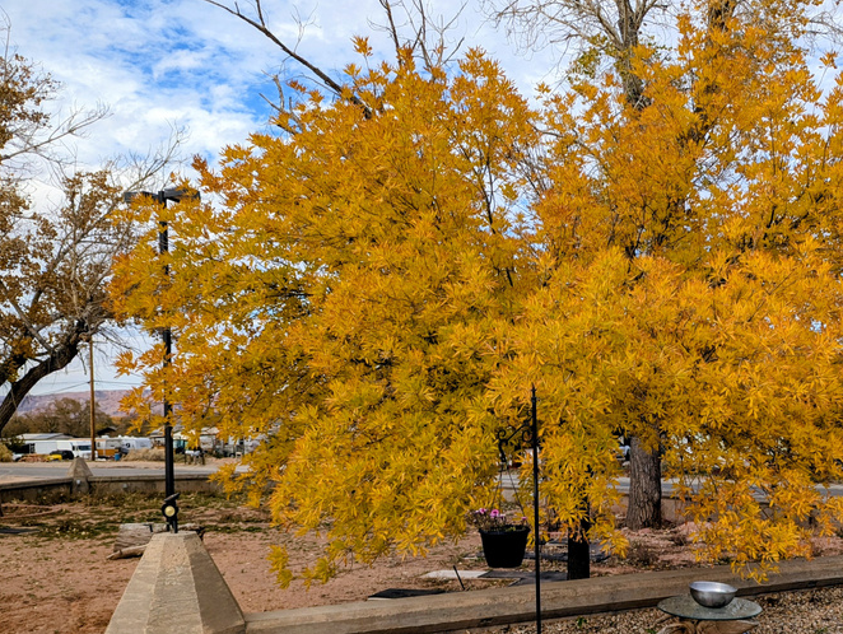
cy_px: 416
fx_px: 902
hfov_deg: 48.8
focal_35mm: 37
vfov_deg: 38.4
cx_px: 595
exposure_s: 1/1664
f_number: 1.85
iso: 47
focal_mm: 6.81
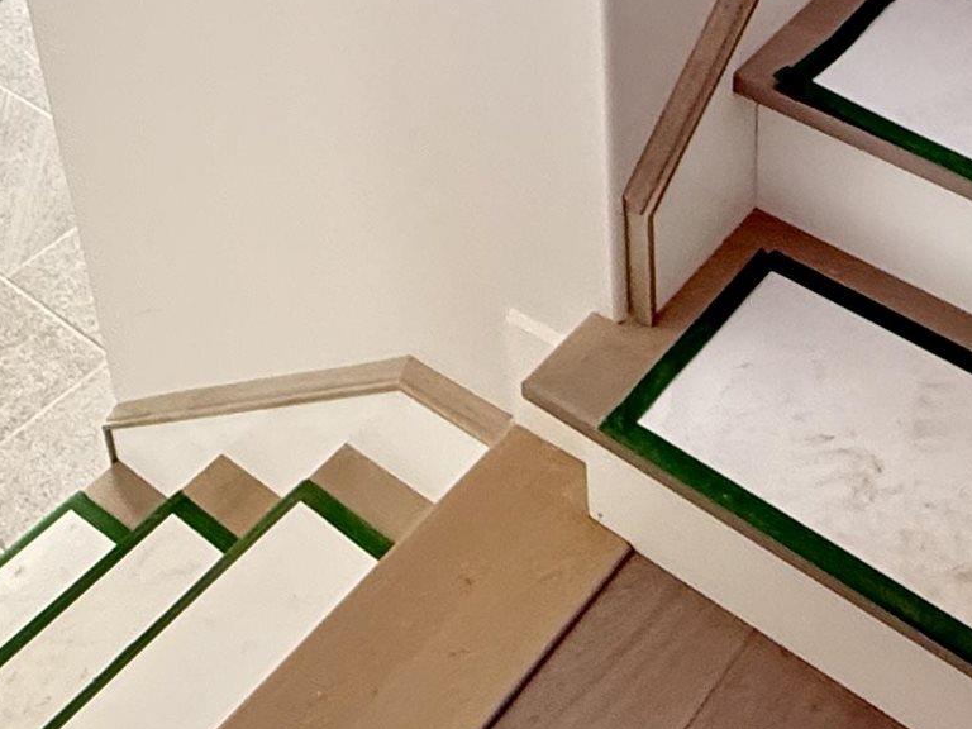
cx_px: 783
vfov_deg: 22.2
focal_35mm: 56
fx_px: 1572
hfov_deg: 33.3
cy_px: -320
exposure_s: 1/120
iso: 400
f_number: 2.2
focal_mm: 2.22
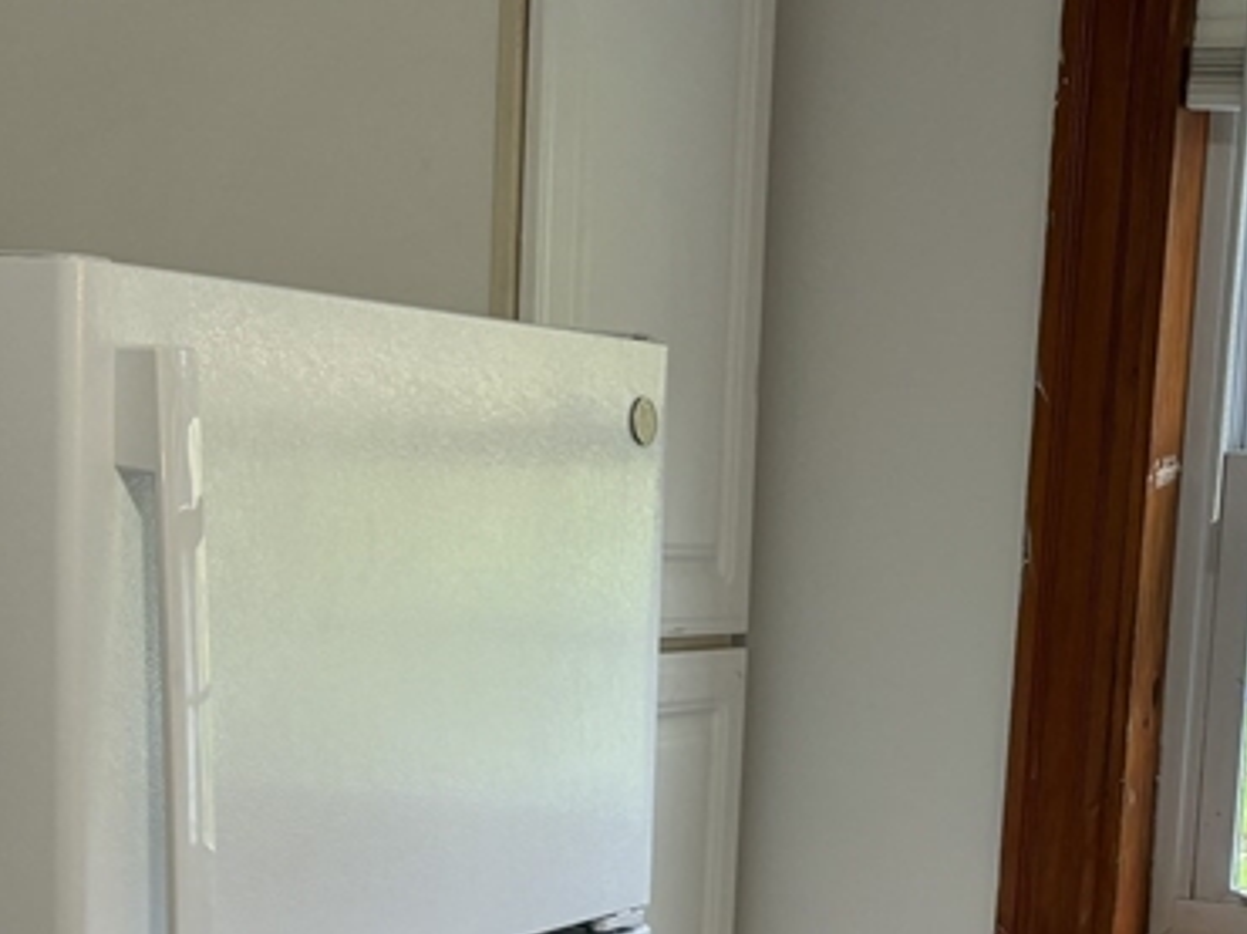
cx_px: 937
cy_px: 826
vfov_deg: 20.1
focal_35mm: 72
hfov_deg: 26.7
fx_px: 2592
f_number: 1.6
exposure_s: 1/120
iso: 100
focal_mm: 5.96
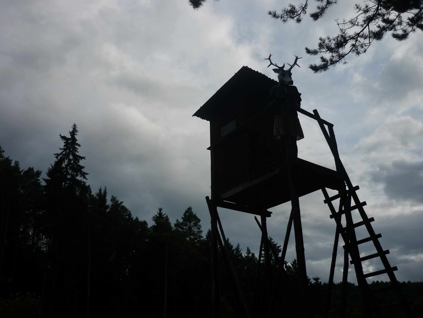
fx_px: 403
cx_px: 212
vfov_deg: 42.9
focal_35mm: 33
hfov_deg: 55.4
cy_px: 159
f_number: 8
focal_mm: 5.5
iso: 100
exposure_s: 1/250
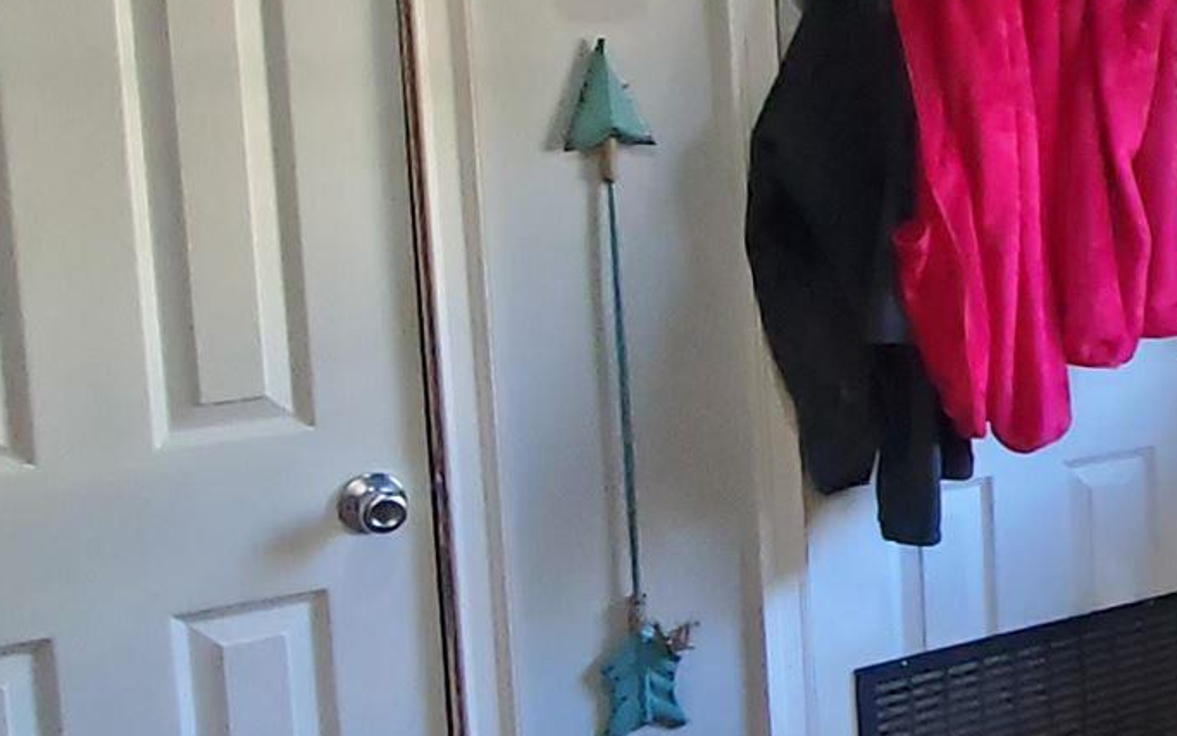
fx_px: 1989
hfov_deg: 27.1
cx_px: 1575
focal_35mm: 62
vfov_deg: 20.9
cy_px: 252
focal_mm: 1.8
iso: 500
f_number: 2.2
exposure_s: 1/30
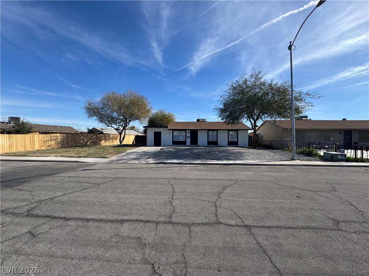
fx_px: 149
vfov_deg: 85.7
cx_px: 184
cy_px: 138
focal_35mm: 14
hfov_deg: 102.1
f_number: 2.2
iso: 50
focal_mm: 2.22
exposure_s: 1/1748
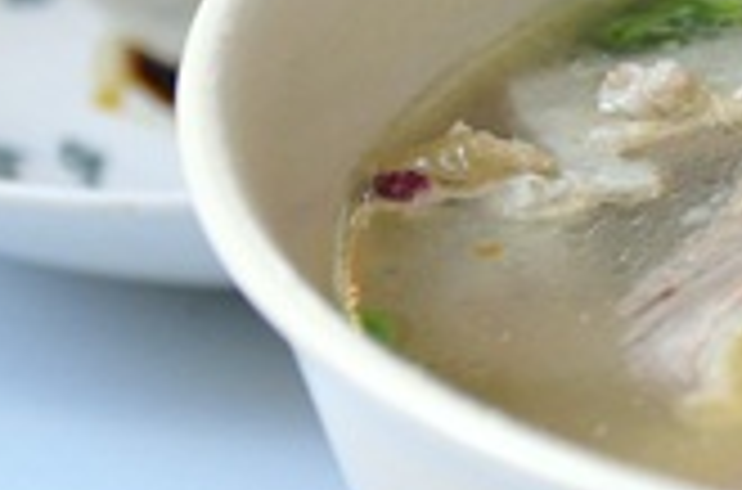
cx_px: 742
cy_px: 90
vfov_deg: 4.6
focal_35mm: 296
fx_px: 6083
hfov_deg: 7.0
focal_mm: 50
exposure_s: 1/160
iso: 1250
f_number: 5.6
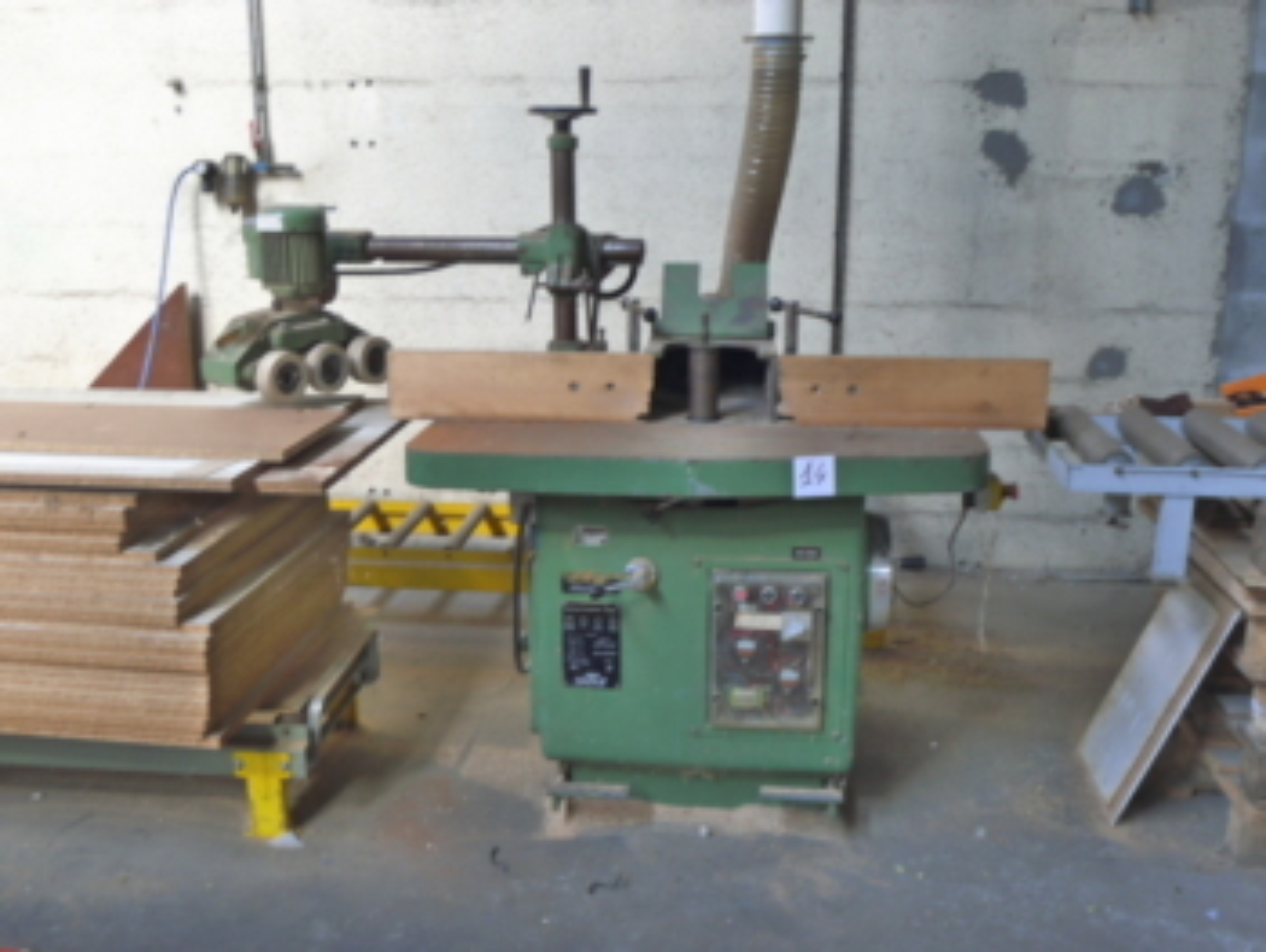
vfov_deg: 40.7
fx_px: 1281
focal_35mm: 35
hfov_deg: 52.6
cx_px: 633
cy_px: 476
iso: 400
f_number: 2.3
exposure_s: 1/13
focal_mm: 7.5
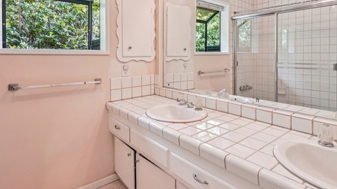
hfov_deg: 81.0
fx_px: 197
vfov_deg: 50.4
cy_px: 60
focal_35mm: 22
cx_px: 185
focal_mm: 16
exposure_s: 1/13
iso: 400
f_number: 8
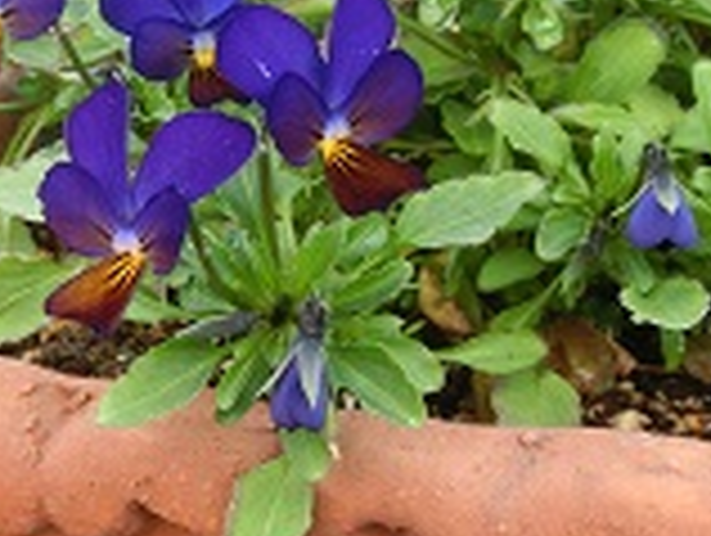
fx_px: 2222
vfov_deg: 13.7
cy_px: 171
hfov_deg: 18.0
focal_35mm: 108
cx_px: 560
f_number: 4.1
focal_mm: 6.5
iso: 100
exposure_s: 1/125
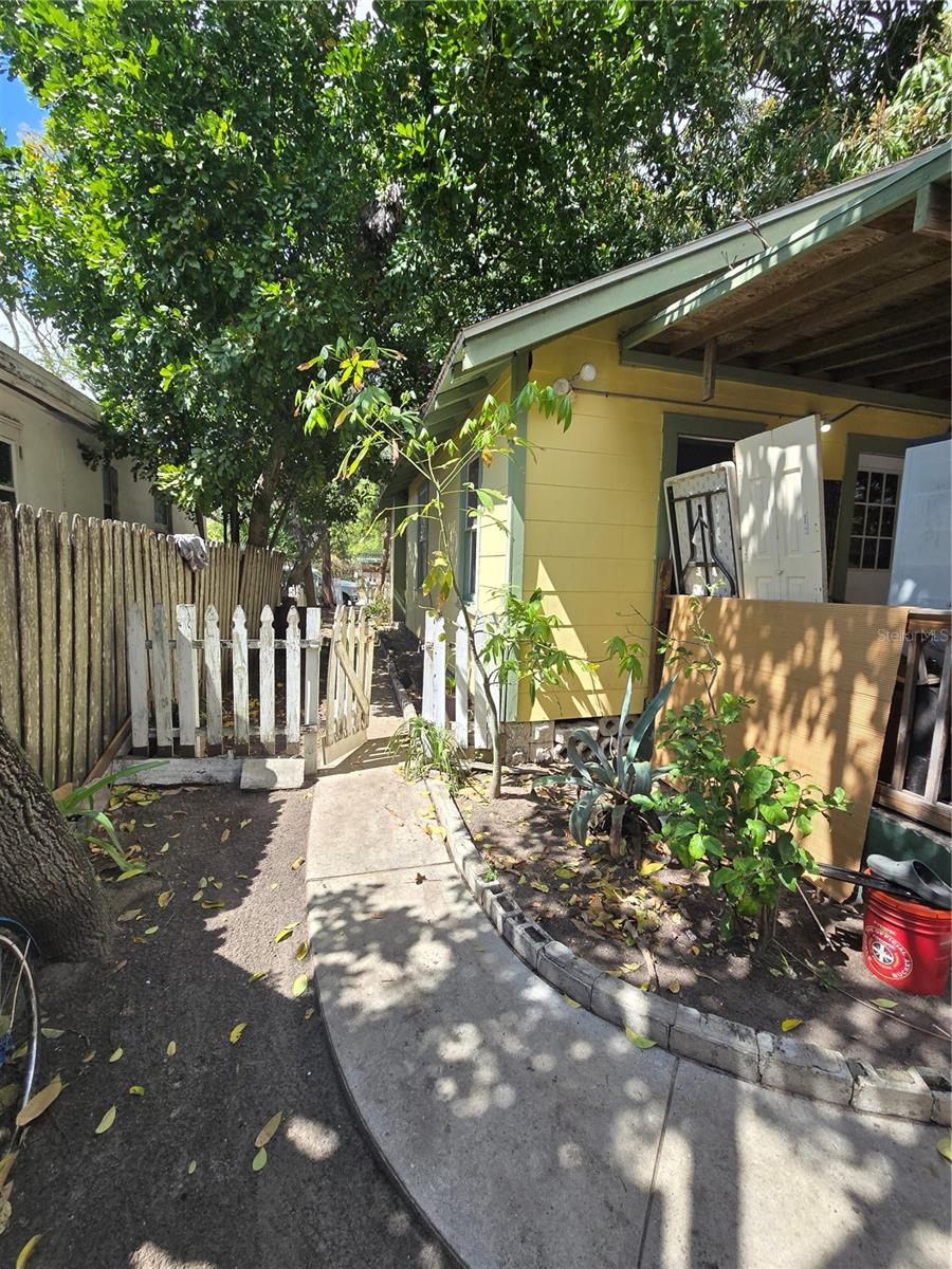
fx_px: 477
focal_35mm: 13
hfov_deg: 89.9
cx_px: 476
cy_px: 634
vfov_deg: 106.2
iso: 50
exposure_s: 1/834
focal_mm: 2.2
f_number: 2.2
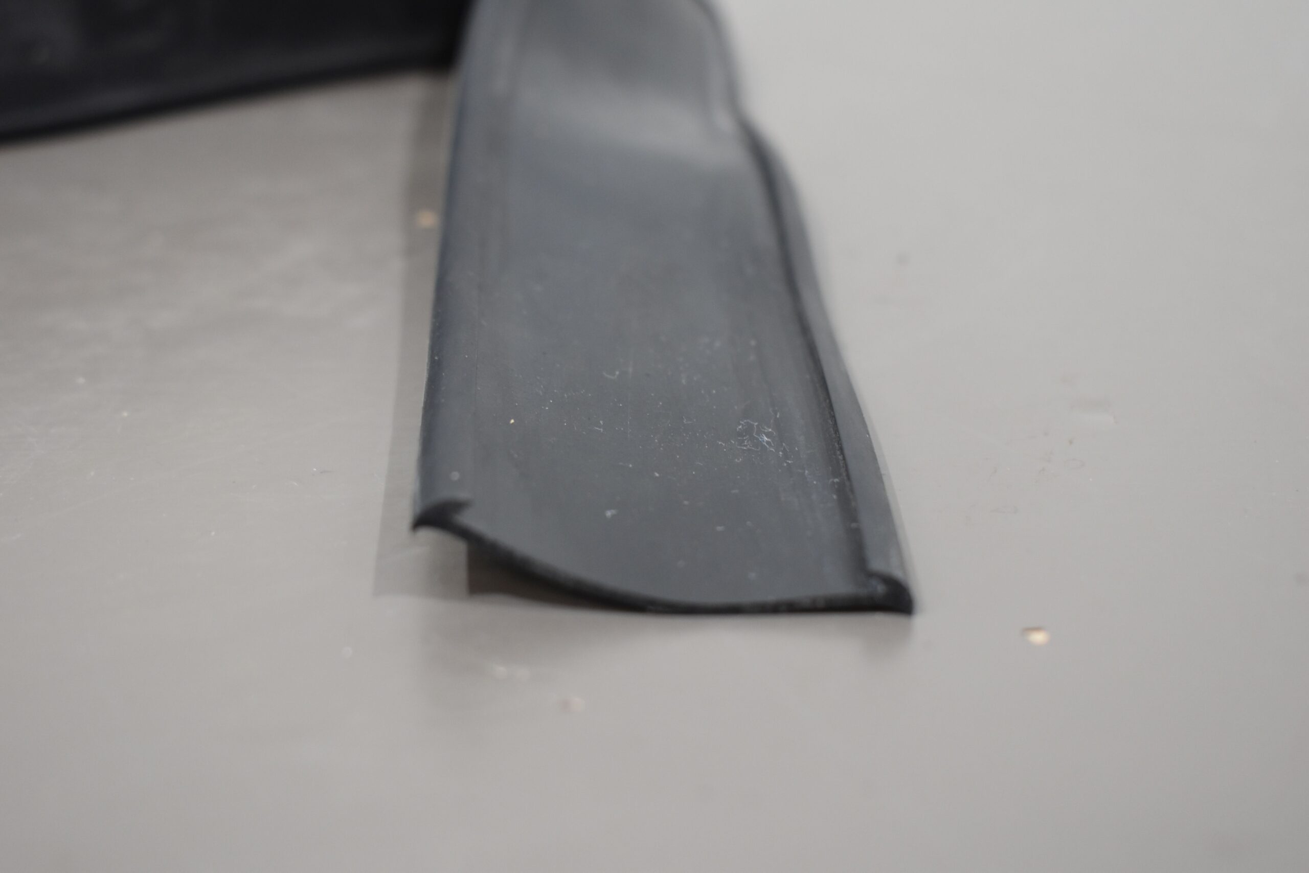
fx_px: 2073
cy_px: 436
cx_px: 654
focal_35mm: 57
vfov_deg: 23.8
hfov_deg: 35.1
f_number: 5.6
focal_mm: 38
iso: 800
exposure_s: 1/60
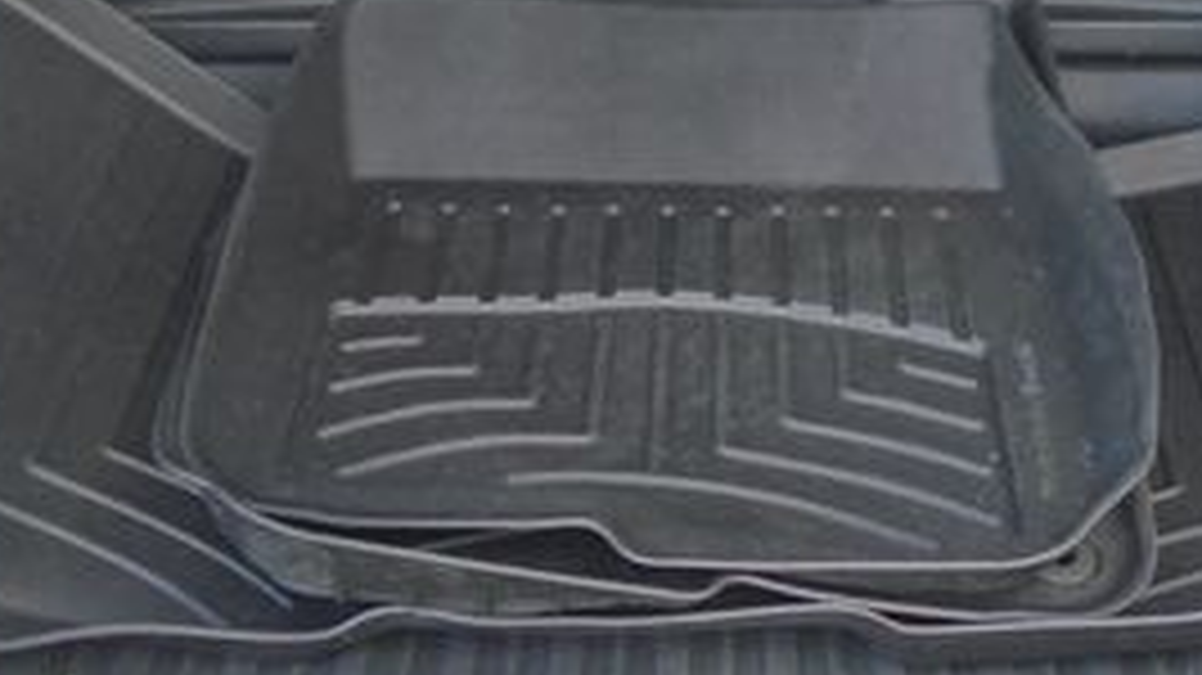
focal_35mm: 68
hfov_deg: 30.9
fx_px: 2167
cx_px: 725
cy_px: -140
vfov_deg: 16.9
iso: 200
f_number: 3.2
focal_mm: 4.6
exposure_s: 1/30
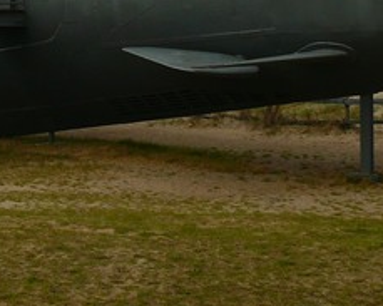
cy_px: -67
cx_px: 87
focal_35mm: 112
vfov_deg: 13.4
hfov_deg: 17.1
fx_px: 1269
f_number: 4.5
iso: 100
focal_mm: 7.4
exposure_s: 1/200
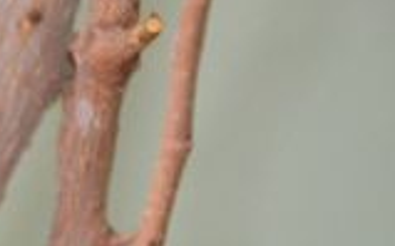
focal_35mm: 605
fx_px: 6505
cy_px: 446
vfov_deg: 2.2
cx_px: -288
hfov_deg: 3.5
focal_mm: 105
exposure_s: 1/125
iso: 6400
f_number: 8
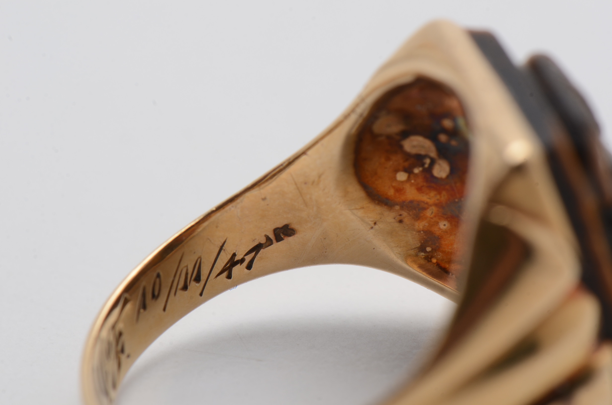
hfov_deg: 16.1
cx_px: 306
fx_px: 2163
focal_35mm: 128
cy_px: 202
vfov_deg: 10.7
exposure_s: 1/125
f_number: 18
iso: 200
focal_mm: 85
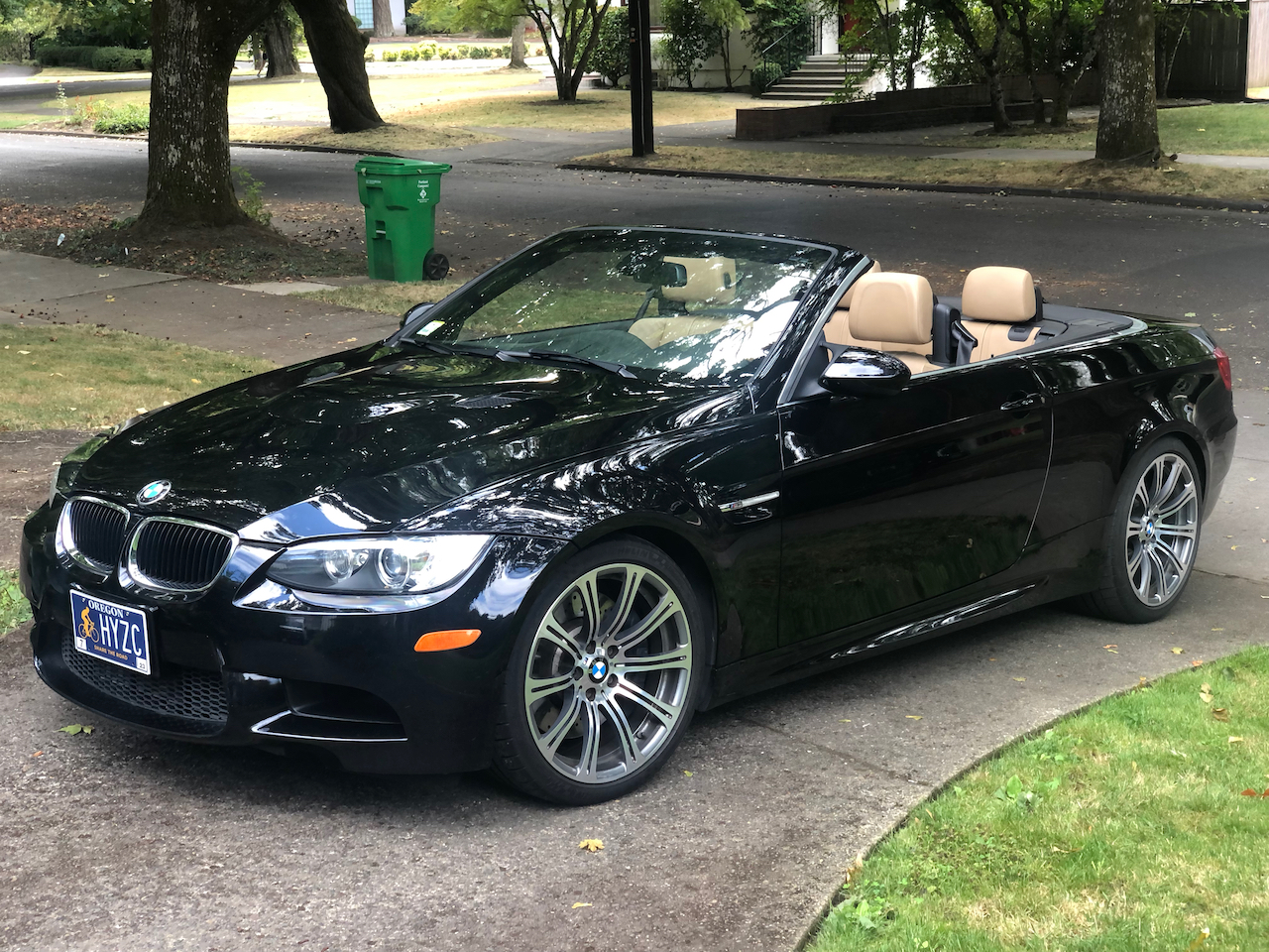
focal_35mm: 52
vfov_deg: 28.0
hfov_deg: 36.8
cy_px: 476
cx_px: 634
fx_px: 1906
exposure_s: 1/60
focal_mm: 6
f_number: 2.4
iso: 40
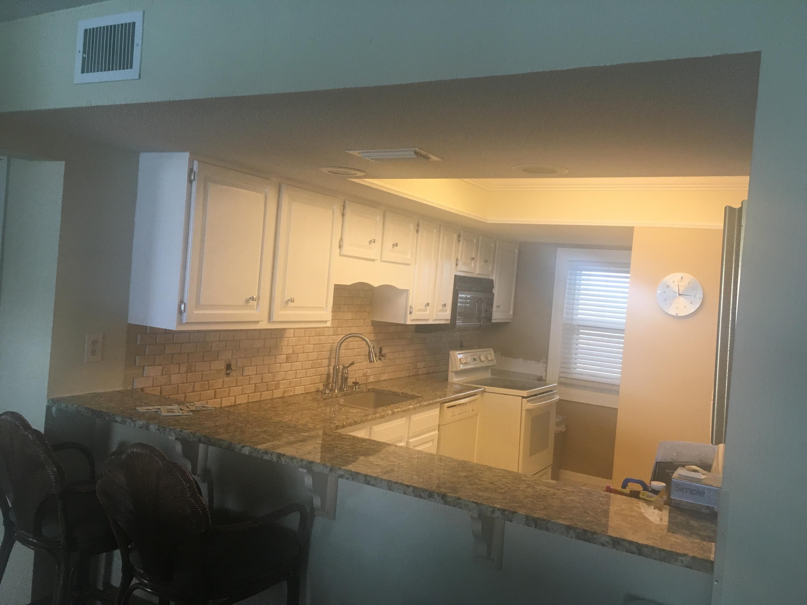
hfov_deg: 61.7
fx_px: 676
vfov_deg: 48.2
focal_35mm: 29
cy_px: 302
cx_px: 404
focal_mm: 4.15
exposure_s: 1/30
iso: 40
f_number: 2.2
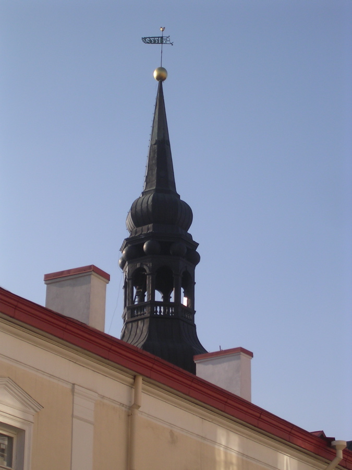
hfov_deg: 12.9
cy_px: 235
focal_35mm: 115
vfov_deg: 17.1
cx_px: 176
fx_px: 1559
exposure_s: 1/416
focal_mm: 17.4
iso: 100
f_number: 4.9
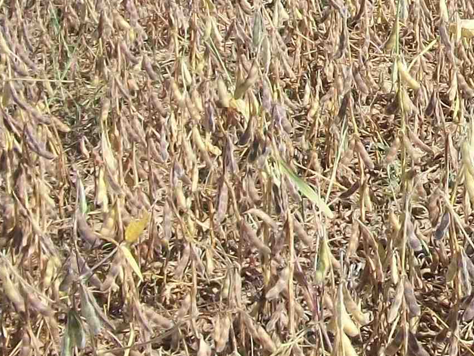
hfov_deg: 16.1
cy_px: -133
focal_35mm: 115
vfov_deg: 12.4
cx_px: 644
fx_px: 1574
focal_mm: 5.7
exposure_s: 1/250
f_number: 5.5
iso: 80
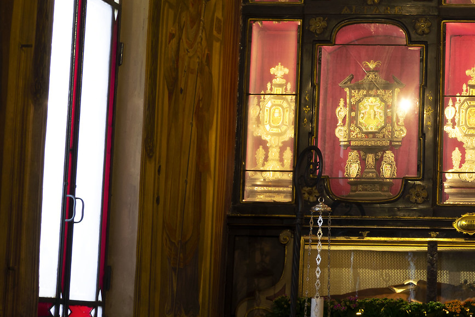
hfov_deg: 18.0
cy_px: 115
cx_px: 574
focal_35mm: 108
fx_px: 1425
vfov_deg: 12.7
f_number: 9
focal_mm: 26
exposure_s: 1/1.67
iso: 100
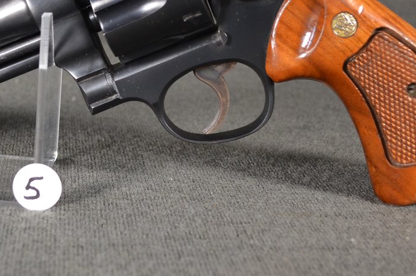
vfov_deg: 16.4
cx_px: 136
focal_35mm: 82
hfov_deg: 24.7
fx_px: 946
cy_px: 40
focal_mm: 22
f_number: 4
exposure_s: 1/60
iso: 400
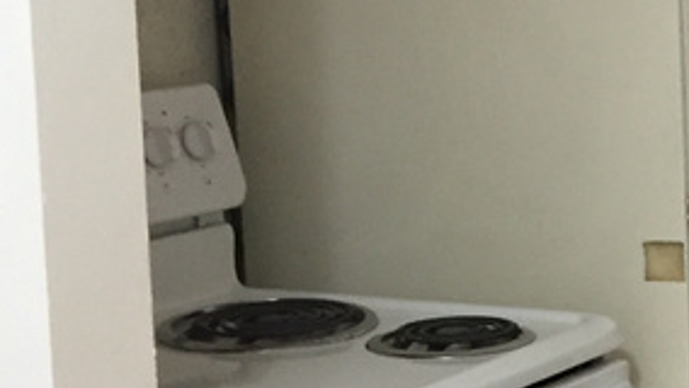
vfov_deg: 10.6
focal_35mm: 114
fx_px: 2084
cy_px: 158
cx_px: 1194
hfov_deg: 16.2
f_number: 2.2
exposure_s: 1/30
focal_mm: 4.15
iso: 125
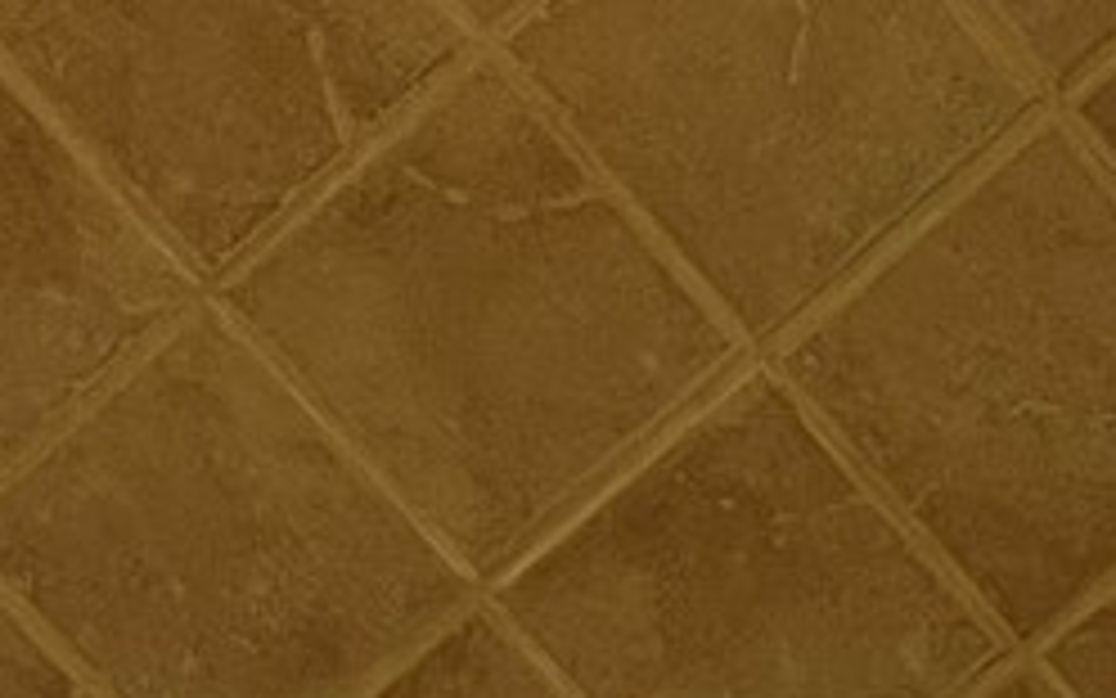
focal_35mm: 178
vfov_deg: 7.2
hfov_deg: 11.6
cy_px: 1153
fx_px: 5414
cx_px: 1120
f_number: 1.5
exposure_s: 1/60
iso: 160
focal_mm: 5.7
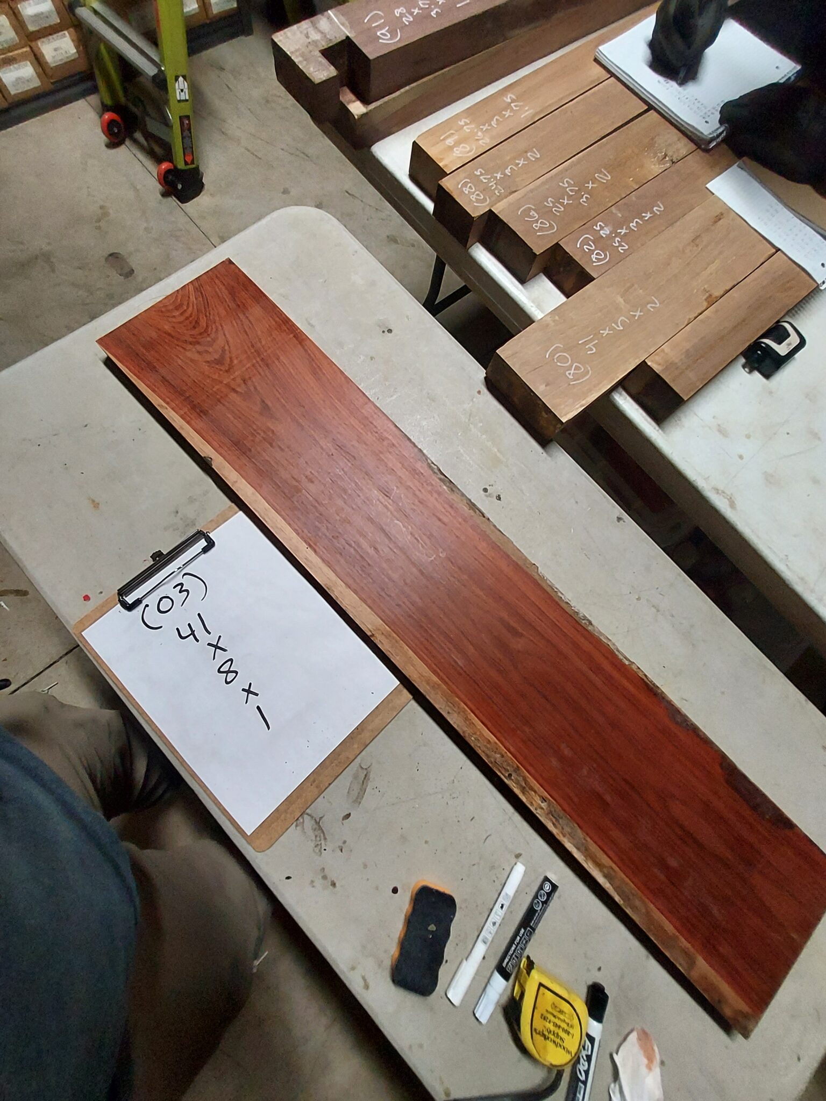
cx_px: 413
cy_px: 550
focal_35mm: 13
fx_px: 414
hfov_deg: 89.9
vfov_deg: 106.2
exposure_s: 1/60
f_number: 2.2
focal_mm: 1.42
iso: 200
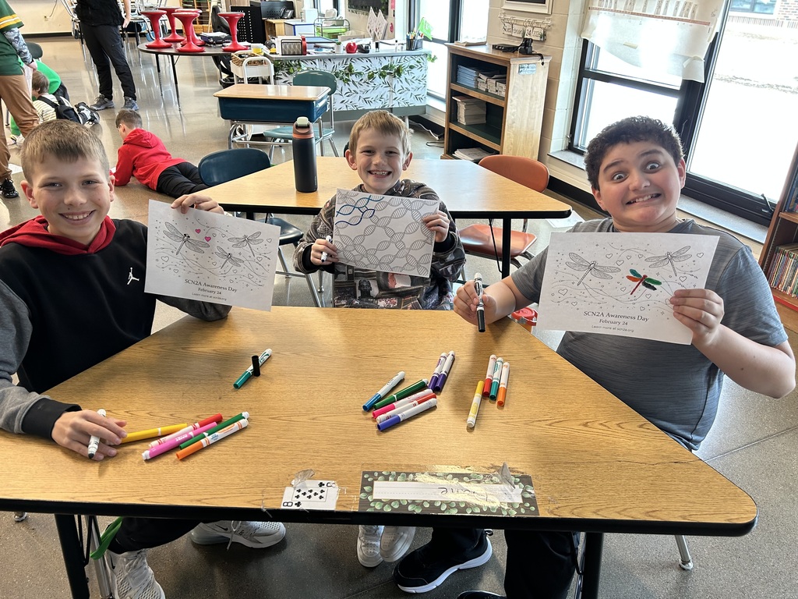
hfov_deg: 67.3
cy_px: 300
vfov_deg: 53.1
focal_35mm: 26
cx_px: 399
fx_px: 599
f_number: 1.5
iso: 100
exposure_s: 1/75
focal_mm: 5.7
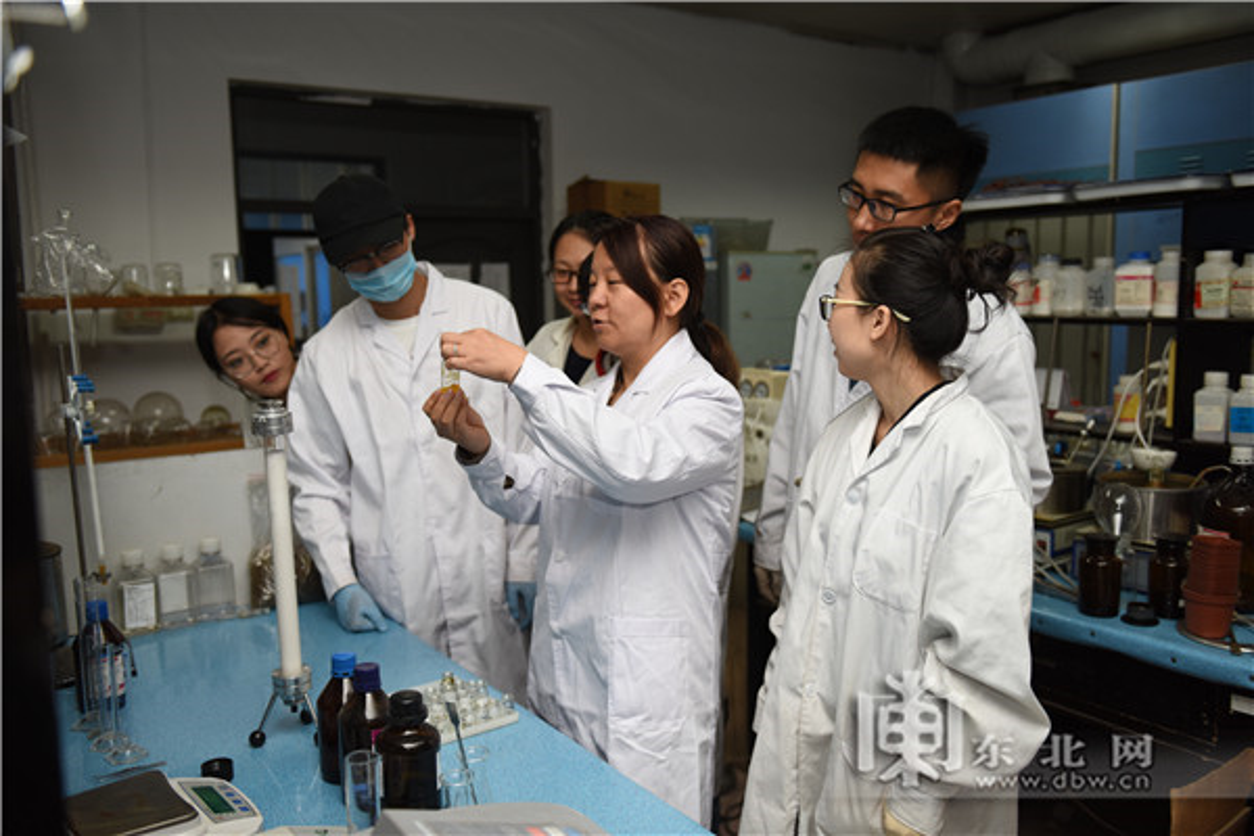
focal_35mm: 31
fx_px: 1080
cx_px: 627
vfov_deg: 42.3
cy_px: 418
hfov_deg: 60.3
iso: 250
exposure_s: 1/160
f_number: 2.8
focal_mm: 31
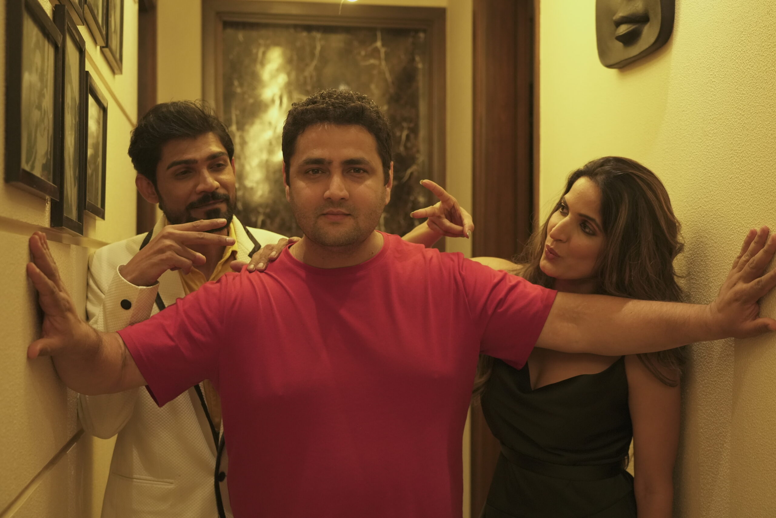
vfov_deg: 26.0
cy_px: 259
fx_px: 1121
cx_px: 388
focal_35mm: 52
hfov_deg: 38.2
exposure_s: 1/125
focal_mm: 52
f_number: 4.5
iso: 2500
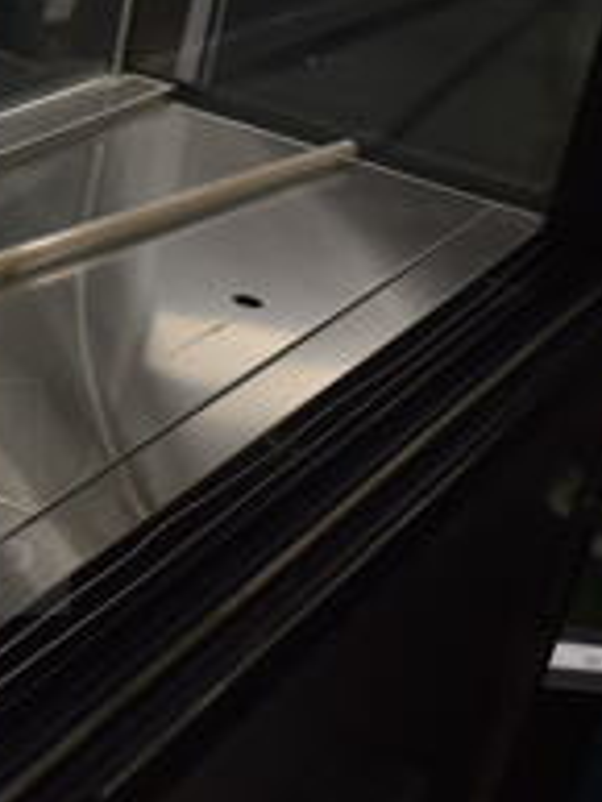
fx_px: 1899
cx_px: -390
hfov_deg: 16.0
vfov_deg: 23.8
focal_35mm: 82
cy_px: 395
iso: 110
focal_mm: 18
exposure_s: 1/30
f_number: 3.5
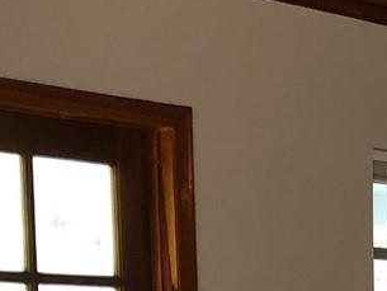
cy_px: 596
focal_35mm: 147
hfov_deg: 12.0
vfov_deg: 9.4
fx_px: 1644
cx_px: 770
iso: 32
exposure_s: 1/30
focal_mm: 3.99
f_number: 1.8
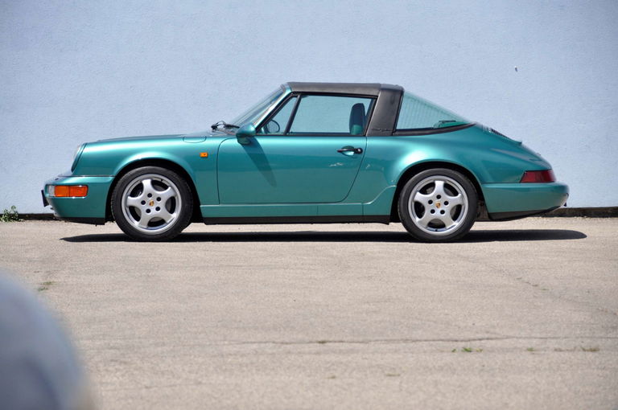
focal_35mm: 158
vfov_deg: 8.7
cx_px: 309
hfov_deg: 13.1
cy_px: 205
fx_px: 2700
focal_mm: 105
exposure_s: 1/800
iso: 500
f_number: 7.1
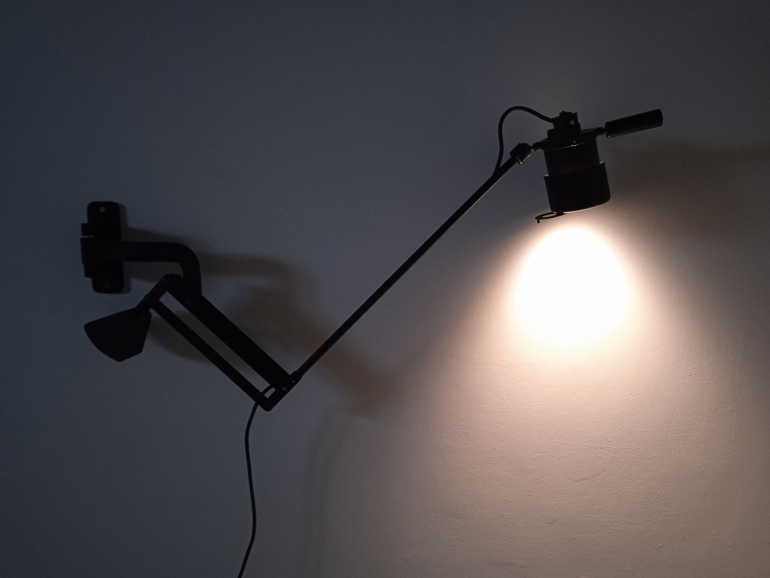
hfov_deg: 63.4
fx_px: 623
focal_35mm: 28
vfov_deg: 49.7
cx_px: 385
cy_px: 289
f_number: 2.2
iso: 580
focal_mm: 3.43
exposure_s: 1/25
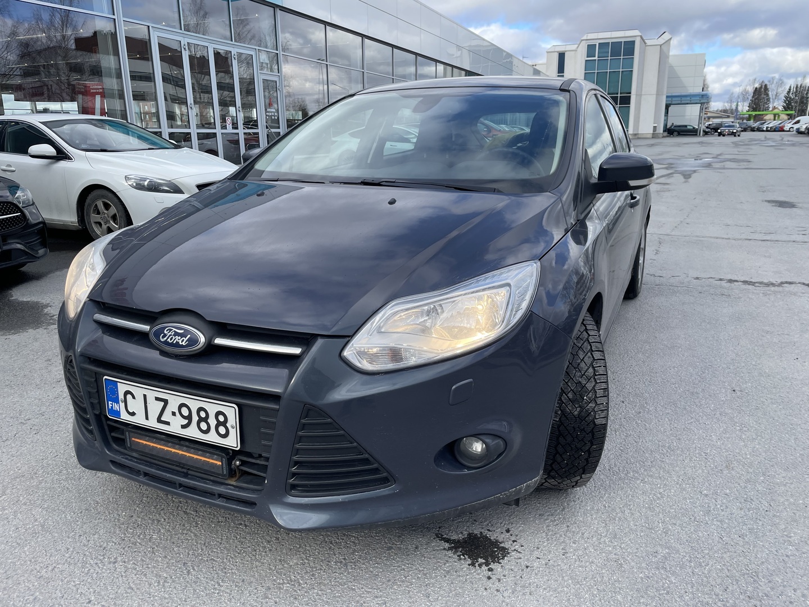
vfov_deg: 53.1
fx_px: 608
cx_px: 404
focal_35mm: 26
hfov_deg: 67.3
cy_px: 304
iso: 32
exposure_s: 1/1147
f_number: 1.6
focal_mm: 4.2
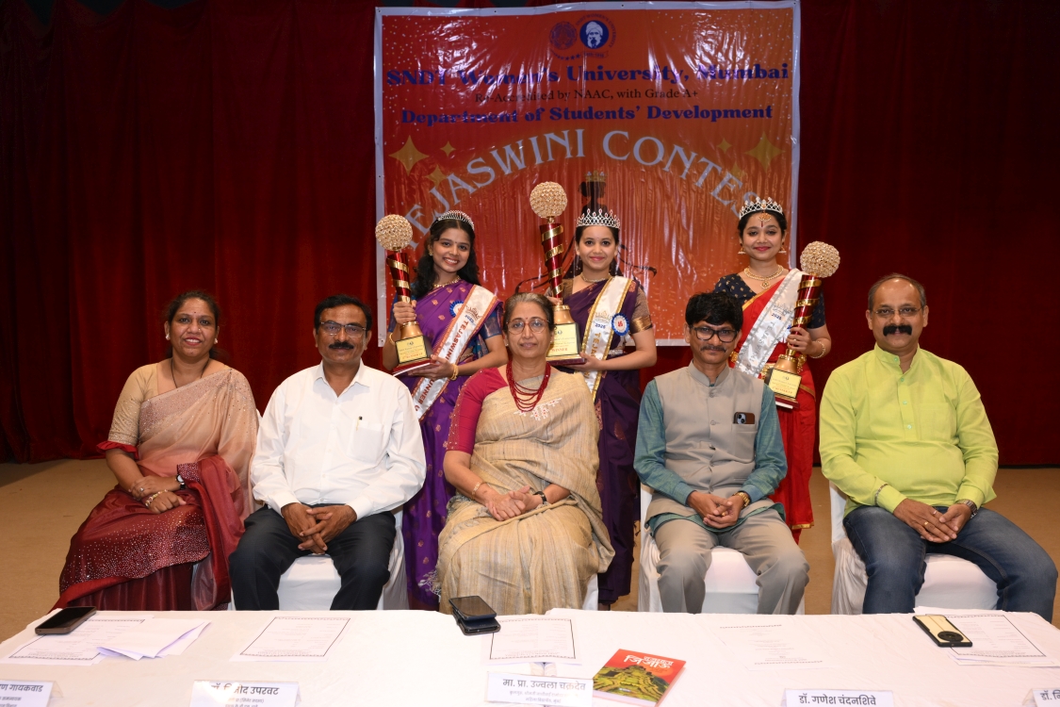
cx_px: 530
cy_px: 354
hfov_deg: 60.3
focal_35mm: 31
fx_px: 913
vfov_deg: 42.3
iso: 1000
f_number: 5.6
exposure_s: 1/125
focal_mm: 31
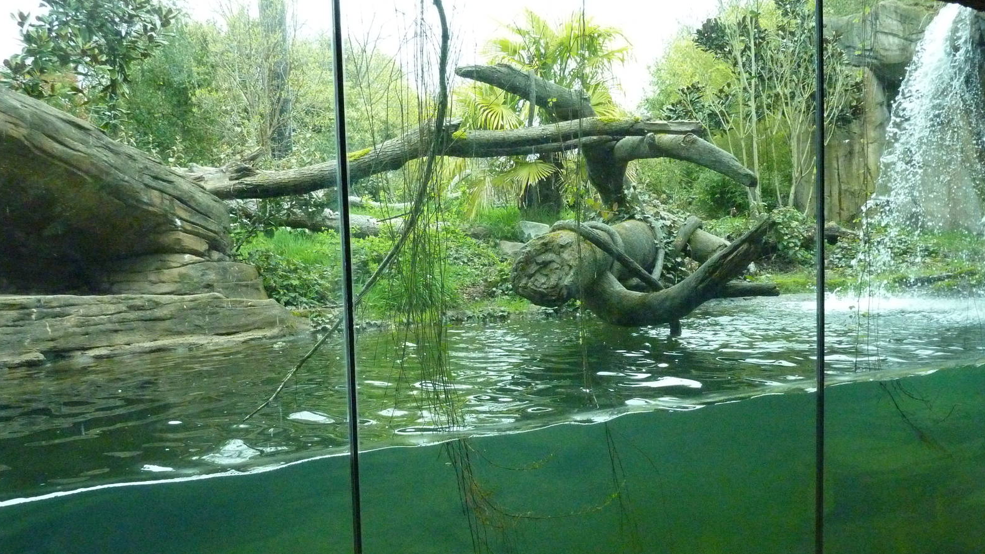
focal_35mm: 32
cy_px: 313
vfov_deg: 36.6
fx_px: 836
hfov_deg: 61.0
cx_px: 492
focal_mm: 4.7
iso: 800
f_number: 3.4
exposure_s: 1/500
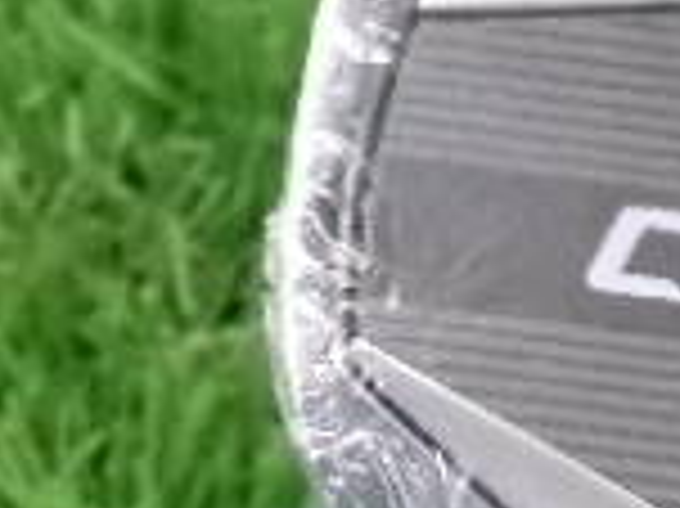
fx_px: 2336
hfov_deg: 13.7
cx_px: 1423
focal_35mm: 119
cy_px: 315
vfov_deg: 12.4
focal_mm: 5.1
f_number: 3.9
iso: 800
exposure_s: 1/38
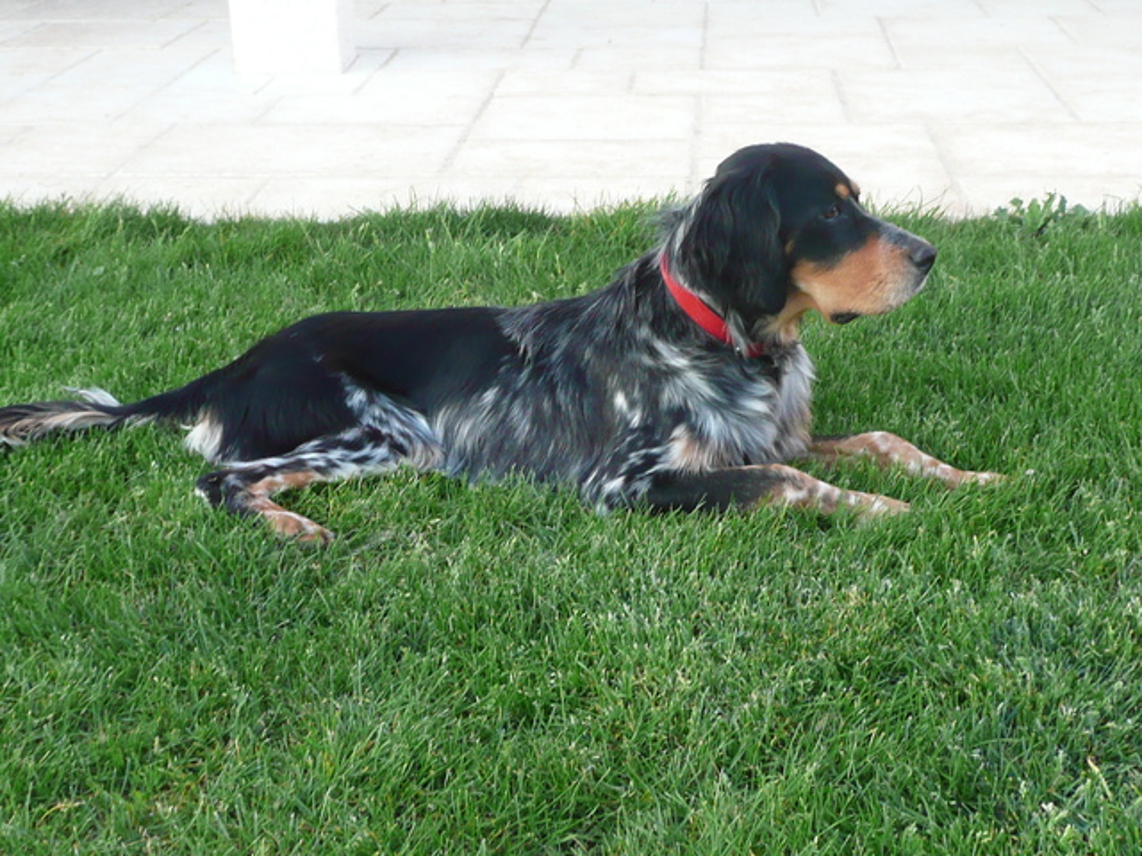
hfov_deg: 34.9
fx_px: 1814
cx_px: 571
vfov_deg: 26.6
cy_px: 428
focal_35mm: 55
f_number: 3.9
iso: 200
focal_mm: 6.5
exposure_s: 1/40
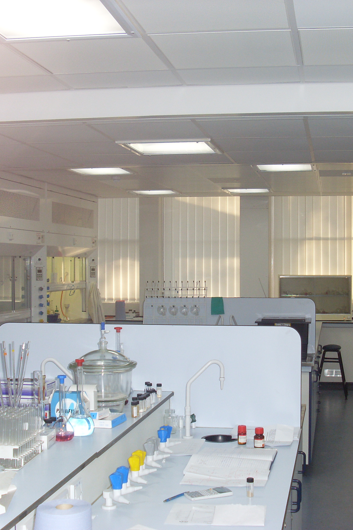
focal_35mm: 53
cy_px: 266
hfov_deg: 25.4
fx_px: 779
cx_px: 240
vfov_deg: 37.5
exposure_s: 1/125
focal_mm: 6.3
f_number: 3
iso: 100
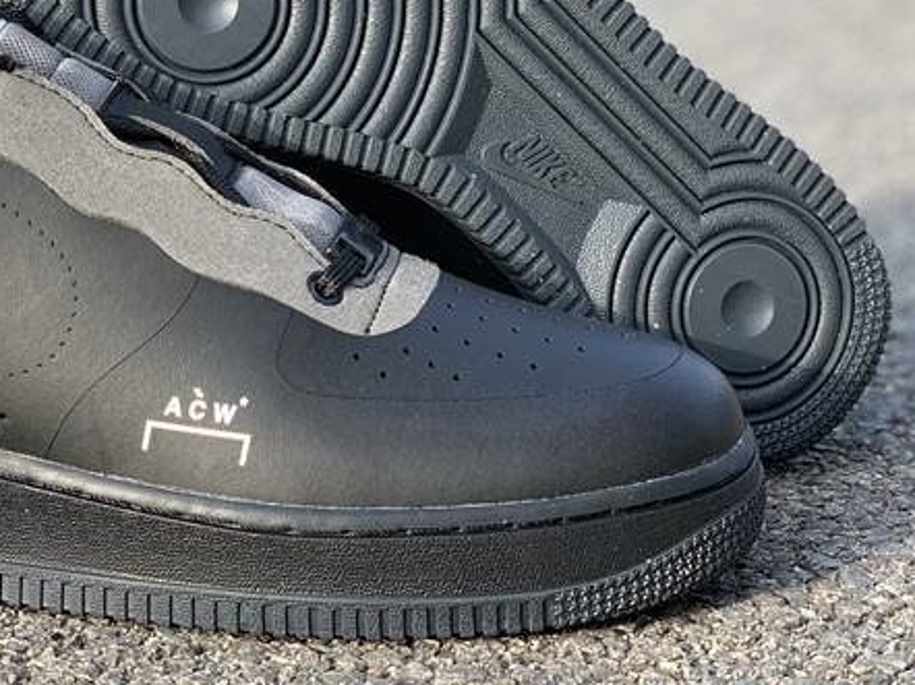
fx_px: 2800
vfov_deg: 13.9
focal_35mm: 106
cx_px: 195
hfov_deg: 18.4
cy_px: 187
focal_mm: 6
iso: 16
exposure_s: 1/149
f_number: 2.4
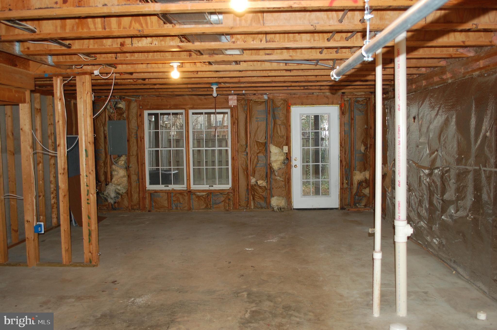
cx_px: 248
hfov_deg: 57.3
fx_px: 455
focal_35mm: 33
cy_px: 165
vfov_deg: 39.9
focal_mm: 22
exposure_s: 1/60
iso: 400
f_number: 4
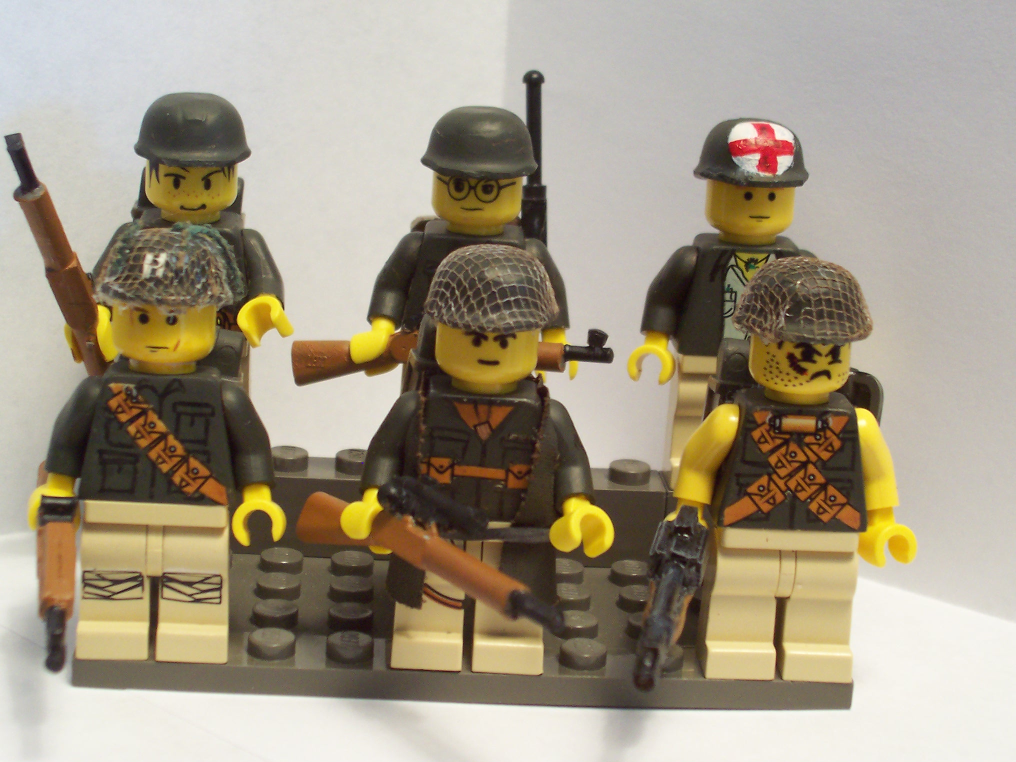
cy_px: 381
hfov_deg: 27.4
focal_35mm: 71
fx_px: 2084
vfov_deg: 20.7
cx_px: 508
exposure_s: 1/30
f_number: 4
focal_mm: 10.8
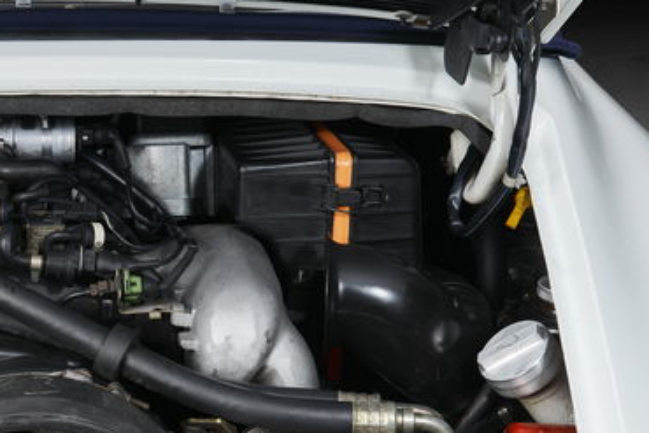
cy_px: 366
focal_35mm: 83
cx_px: 23
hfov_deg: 23.6
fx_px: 1497
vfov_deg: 16.3
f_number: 10
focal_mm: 40
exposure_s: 1/100
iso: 100
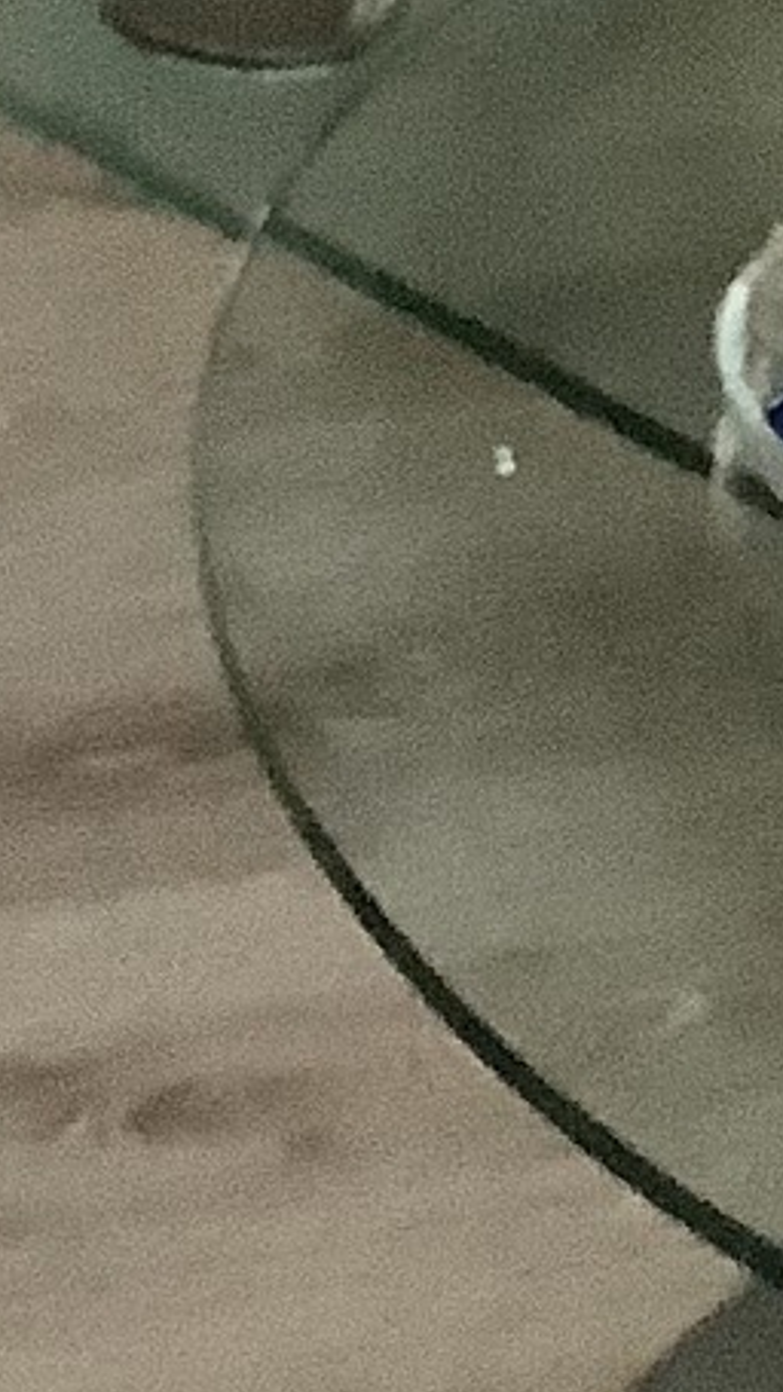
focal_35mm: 190
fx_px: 7012
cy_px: -2013
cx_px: -190
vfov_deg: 9.9
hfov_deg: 6.3
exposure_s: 1/40
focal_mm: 3.3
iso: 320
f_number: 2.4
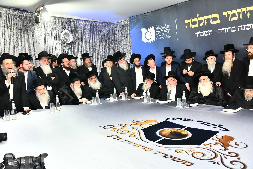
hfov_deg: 65.5
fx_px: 197
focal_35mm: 28
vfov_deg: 46.4
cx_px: 126
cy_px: 84
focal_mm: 28
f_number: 5
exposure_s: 1/200
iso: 1250
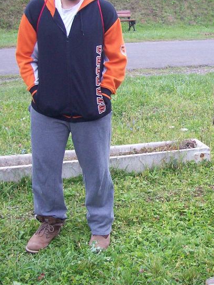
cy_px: 111
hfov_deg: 21.9
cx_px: 176
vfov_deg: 29.3
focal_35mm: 66
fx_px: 544
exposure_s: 1/91.2
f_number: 2.7
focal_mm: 6
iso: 80
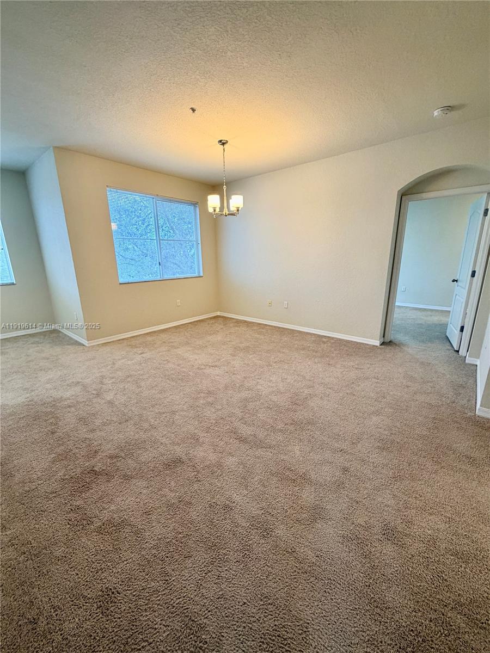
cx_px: 245
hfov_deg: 85.7
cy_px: 326
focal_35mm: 14
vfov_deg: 102.1
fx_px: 264
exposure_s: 1/120
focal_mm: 2.22
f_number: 2.2
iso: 250
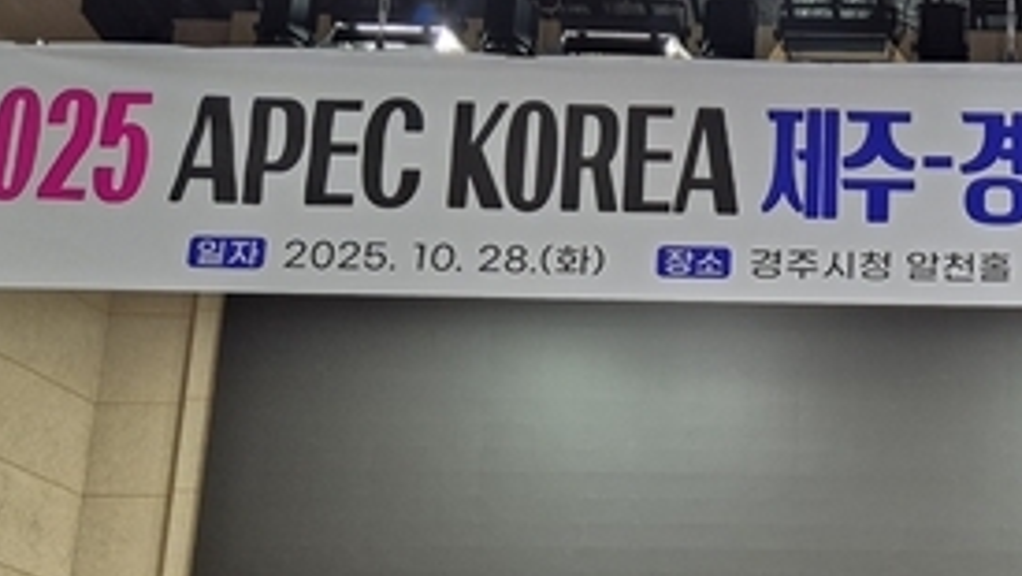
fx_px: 1681
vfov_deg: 18.3
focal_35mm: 62
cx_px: 1029
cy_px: 710
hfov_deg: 31.2
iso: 500
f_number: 1.8
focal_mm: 5.4
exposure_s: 1/120
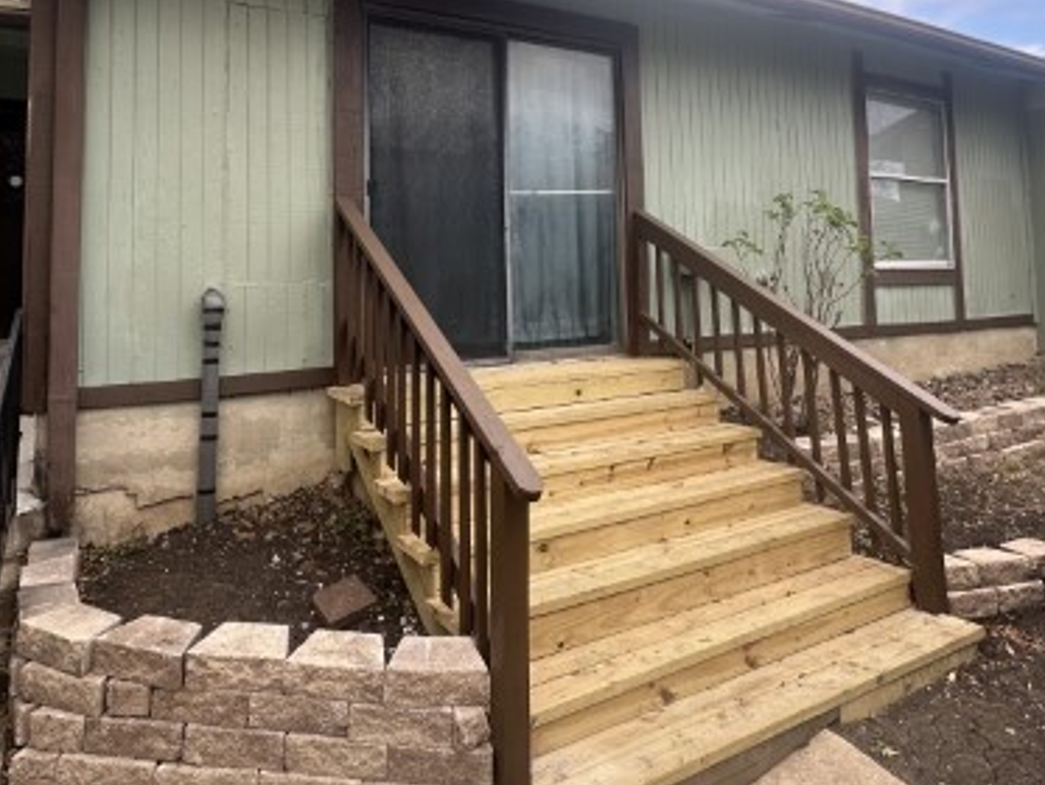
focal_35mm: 24
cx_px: 482
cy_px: 224
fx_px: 725
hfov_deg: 71.5
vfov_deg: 54.9
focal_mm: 2.22
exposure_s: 1/291
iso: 40
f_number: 2.2
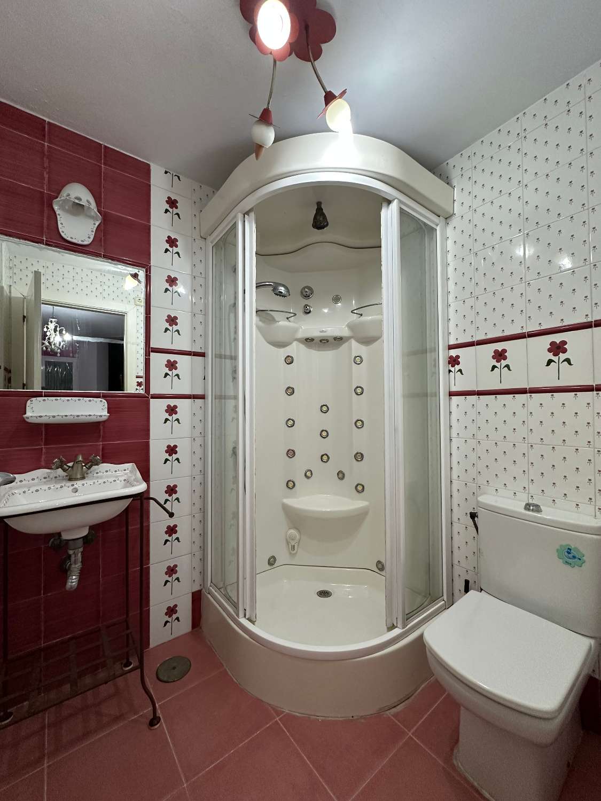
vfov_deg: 102.1
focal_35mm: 14
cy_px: 400
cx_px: 300
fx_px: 324
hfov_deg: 85.7
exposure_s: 1/100
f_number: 2.2
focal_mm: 2.22
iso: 250
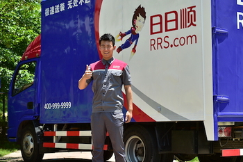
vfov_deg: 17.0
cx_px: 137
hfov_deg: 25.4
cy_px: 72
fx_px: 540
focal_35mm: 80
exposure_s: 1/1000
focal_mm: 70
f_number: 6.3
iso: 320
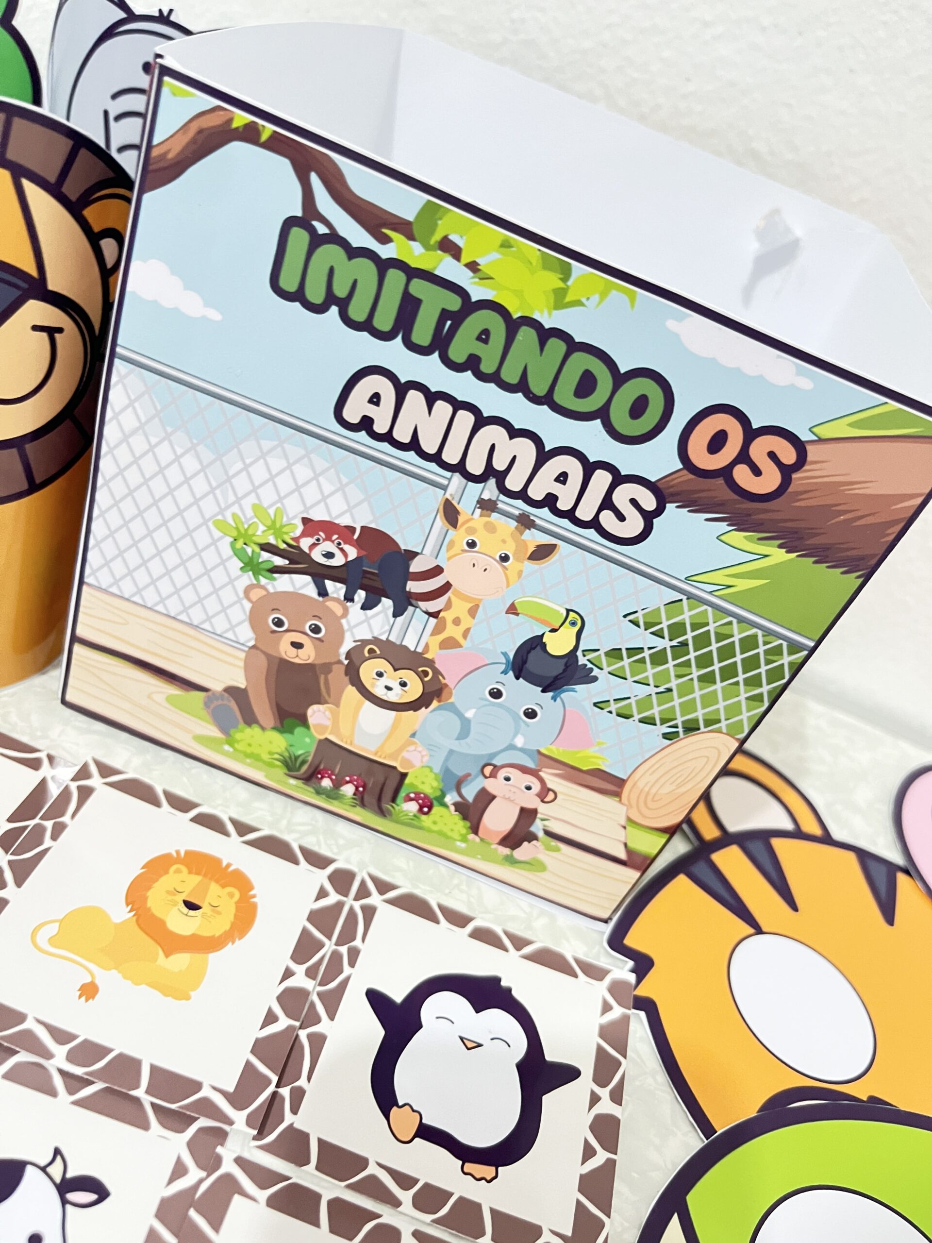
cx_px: 466
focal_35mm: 26
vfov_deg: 67.3
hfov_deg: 53.1
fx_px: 933
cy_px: 622
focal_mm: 5.1
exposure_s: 1/30
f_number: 1.6
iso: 500
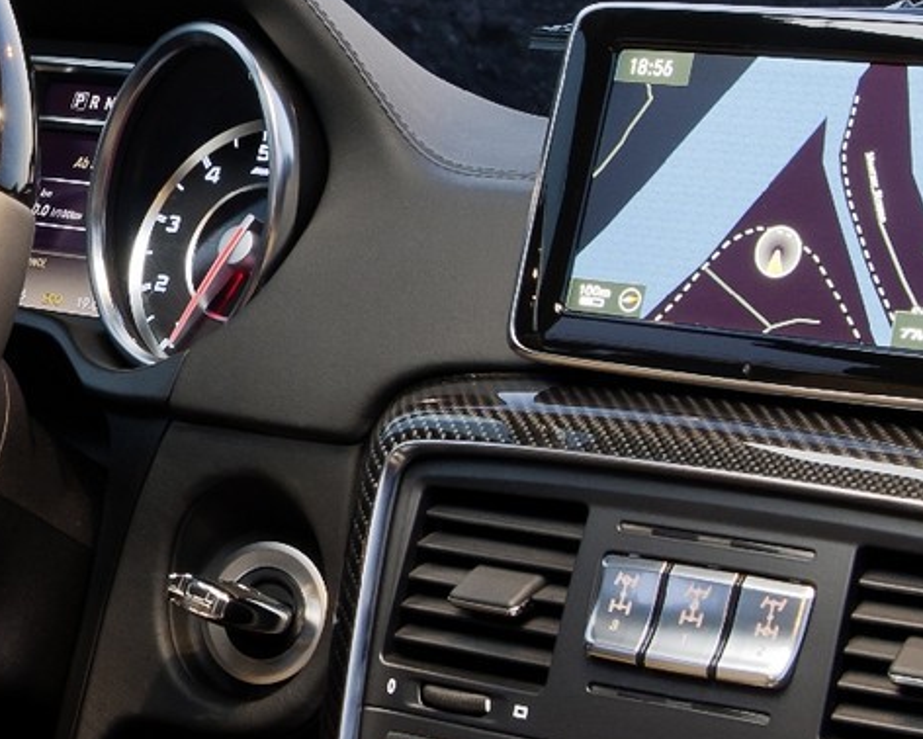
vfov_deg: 9.7
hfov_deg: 11.9
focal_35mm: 159
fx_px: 4345
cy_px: 294
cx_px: -149
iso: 100
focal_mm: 32
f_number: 8
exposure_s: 3
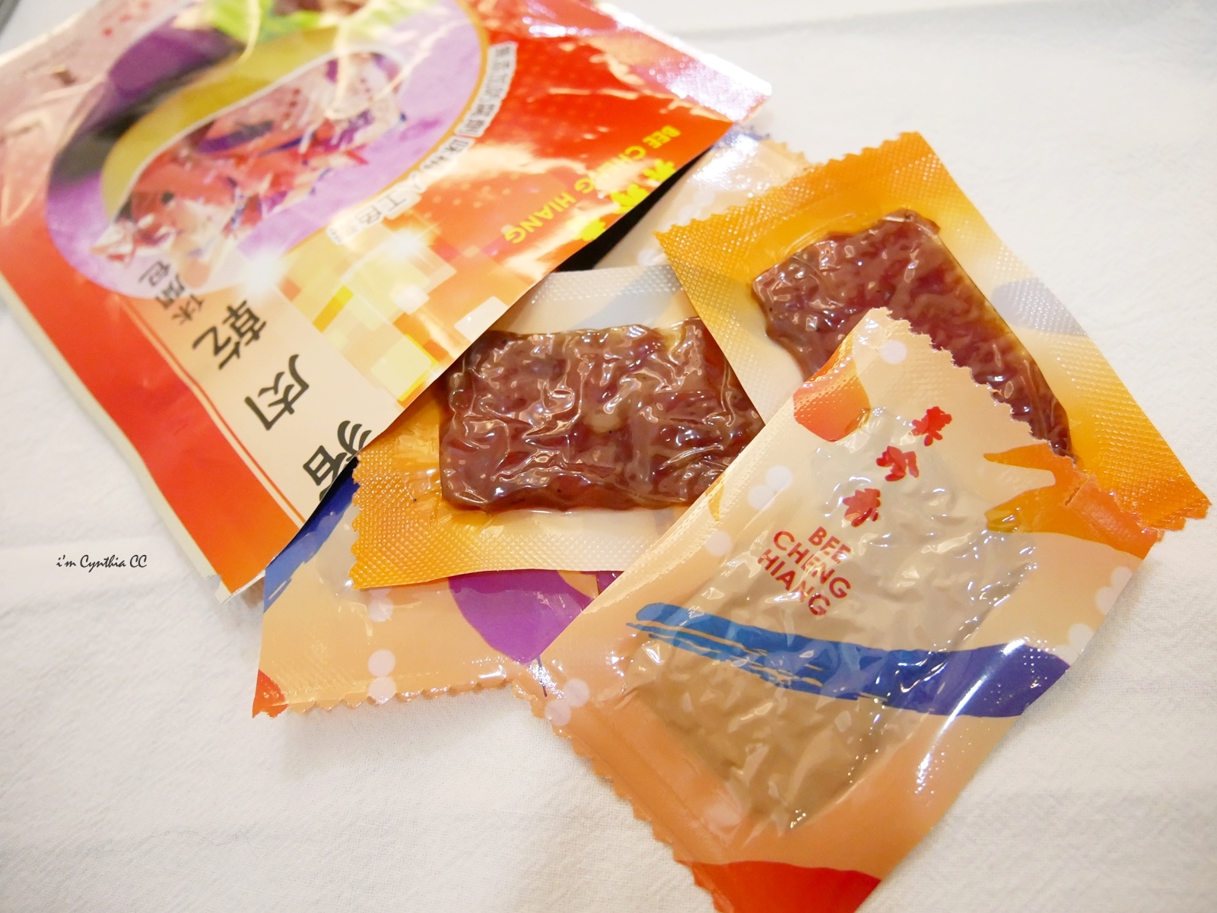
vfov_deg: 53.1
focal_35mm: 26
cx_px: 608
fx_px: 914
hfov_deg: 67.3
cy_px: 456
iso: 3200
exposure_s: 1/160
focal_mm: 13
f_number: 3.5
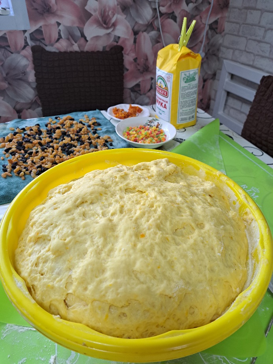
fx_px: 252
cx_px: 136
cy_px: 182
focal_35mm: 24
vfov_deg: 71.6
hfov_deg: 56.8
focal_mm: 5.23
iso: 80
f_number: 1.8
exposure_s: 1/50
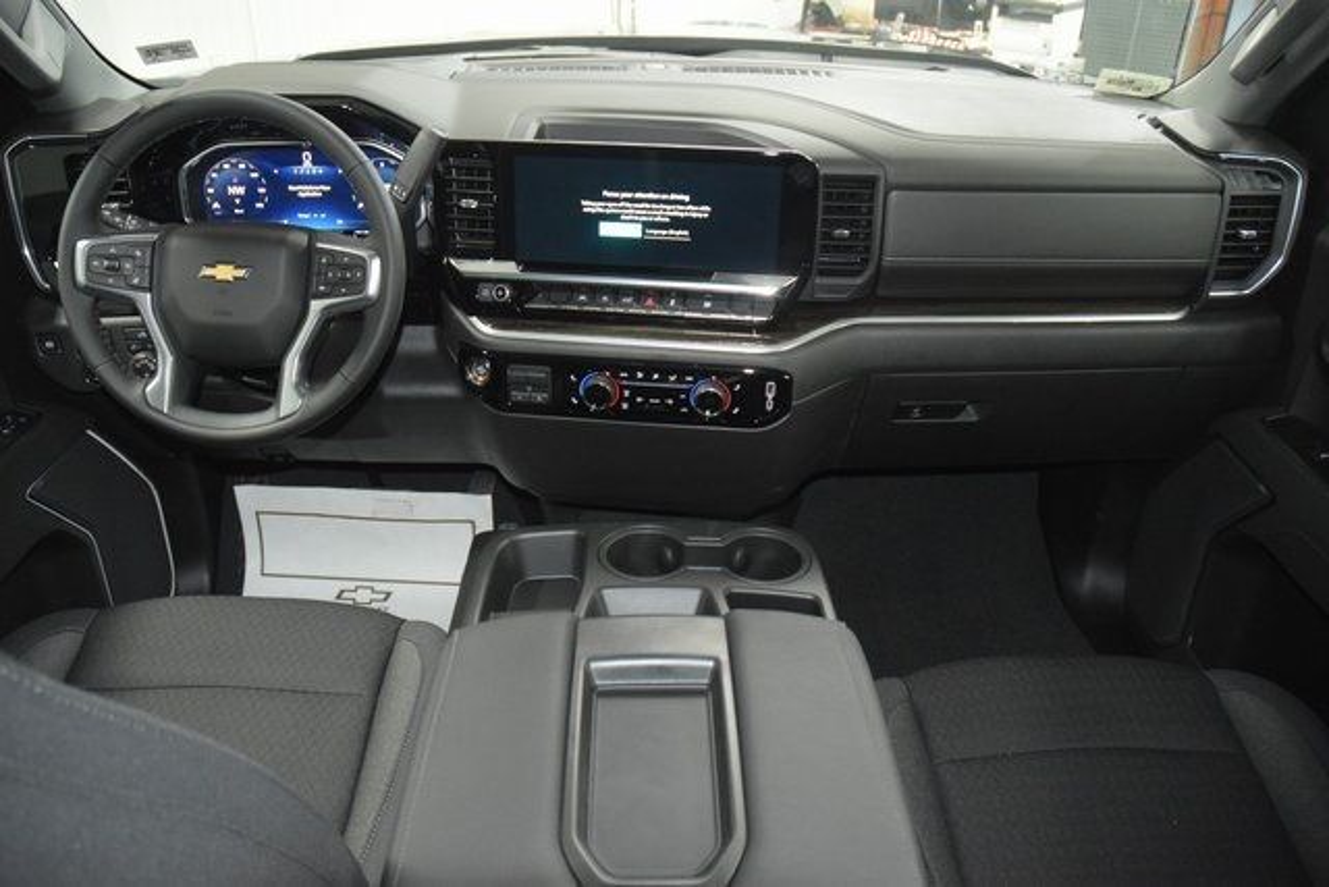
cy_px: 444
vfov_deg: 48.0
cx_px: 664
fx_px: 997
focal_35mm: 27
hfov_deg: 67.4
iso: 3200
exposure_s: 1/50
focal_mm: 18
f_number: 3.5
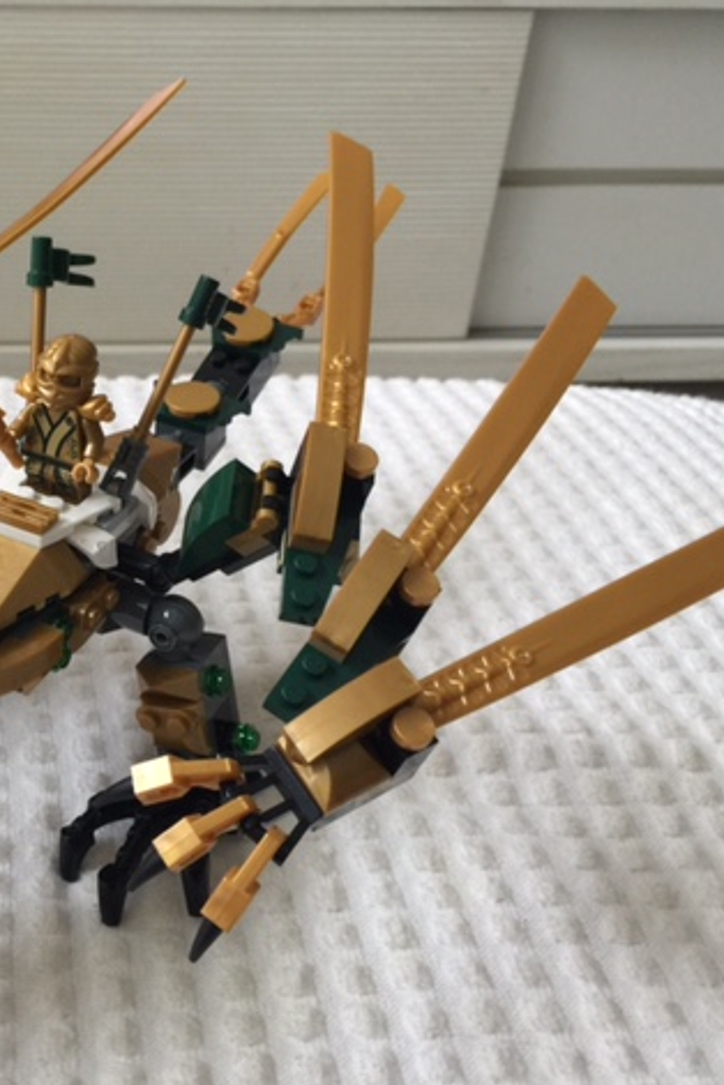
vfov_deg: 47.4
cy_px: 544
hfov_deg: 31.3
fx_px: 1237
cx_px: 90
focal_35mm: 41
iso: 50
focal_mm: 4.15
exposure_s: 1/15
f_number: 2.2
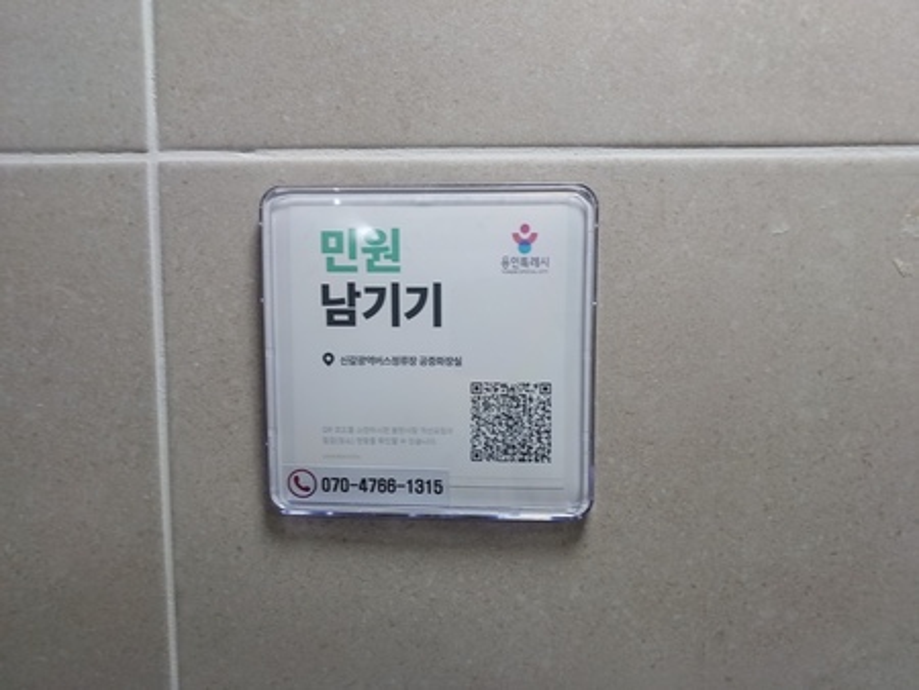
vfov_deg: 58.9
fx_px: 611
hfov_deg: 73.9
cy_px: 345
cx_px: 460
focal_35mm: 23
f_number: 1.8
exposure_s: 1/50
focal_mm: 5.06
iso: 160
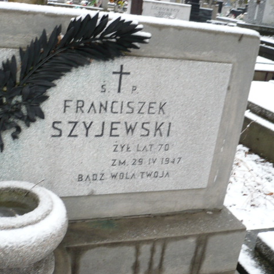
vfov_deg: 40.0
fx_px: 376
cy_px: 135
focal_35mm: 42
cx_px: 137
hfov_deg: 40.0
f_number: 2.8
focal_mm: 5.8
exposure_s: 1/50
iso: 100
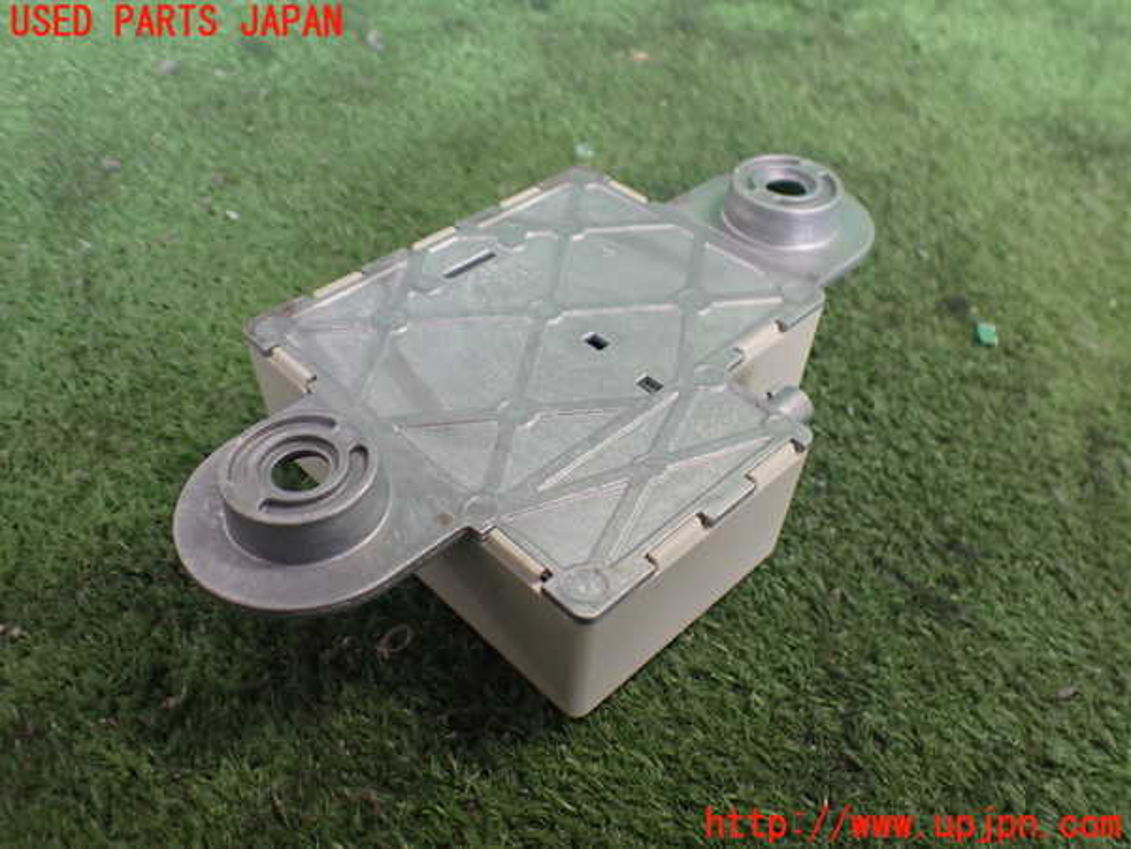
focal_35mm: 30
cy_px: 424
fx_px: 980
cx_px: 566
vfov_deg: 46.8
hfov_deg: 60.0
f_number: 2.3
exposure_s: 1/125
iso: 800
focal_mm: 5.4
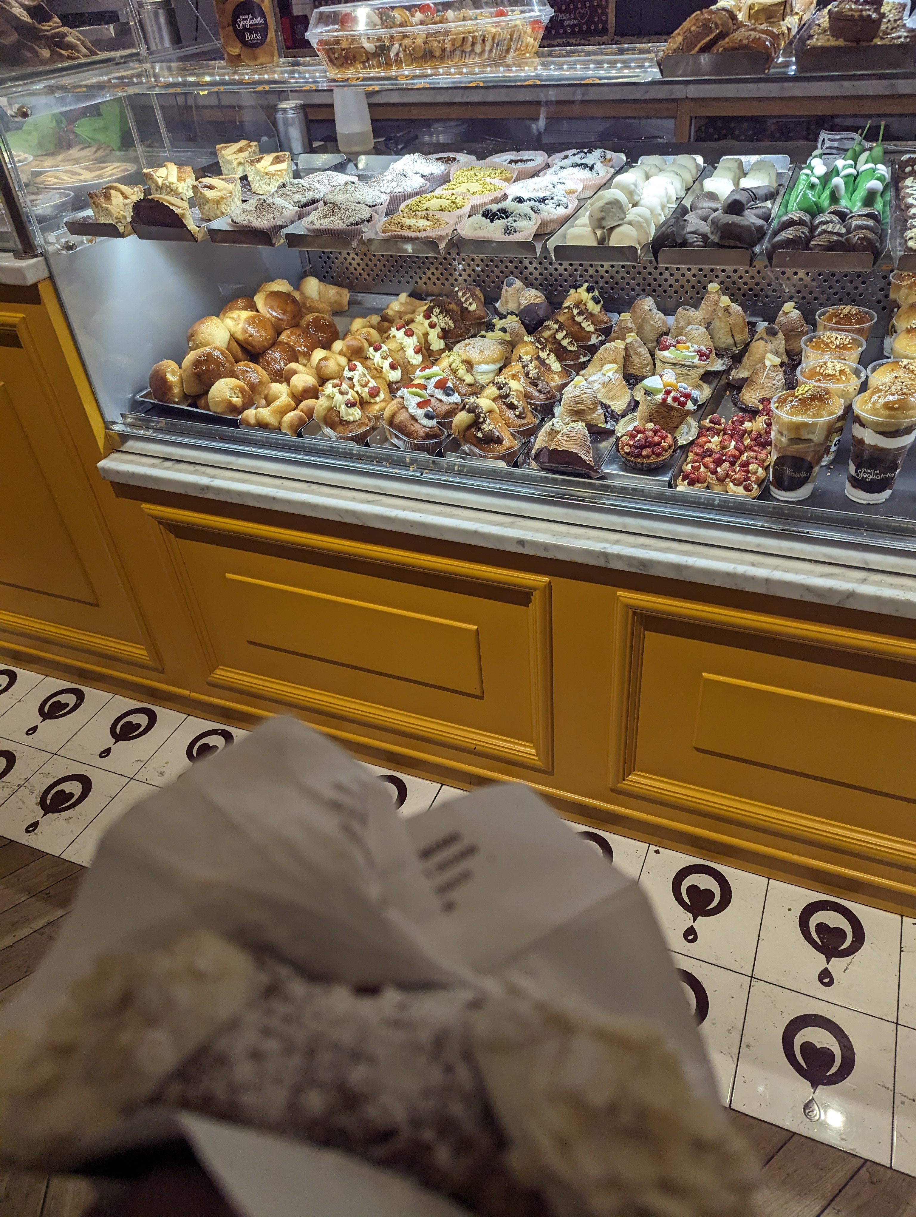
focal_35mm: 24
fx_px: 845
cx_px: 458
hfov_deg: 56.9
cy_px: 608
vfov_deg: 71.5
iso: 507
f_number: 1.85
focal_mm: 6.81
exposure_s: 1/1029
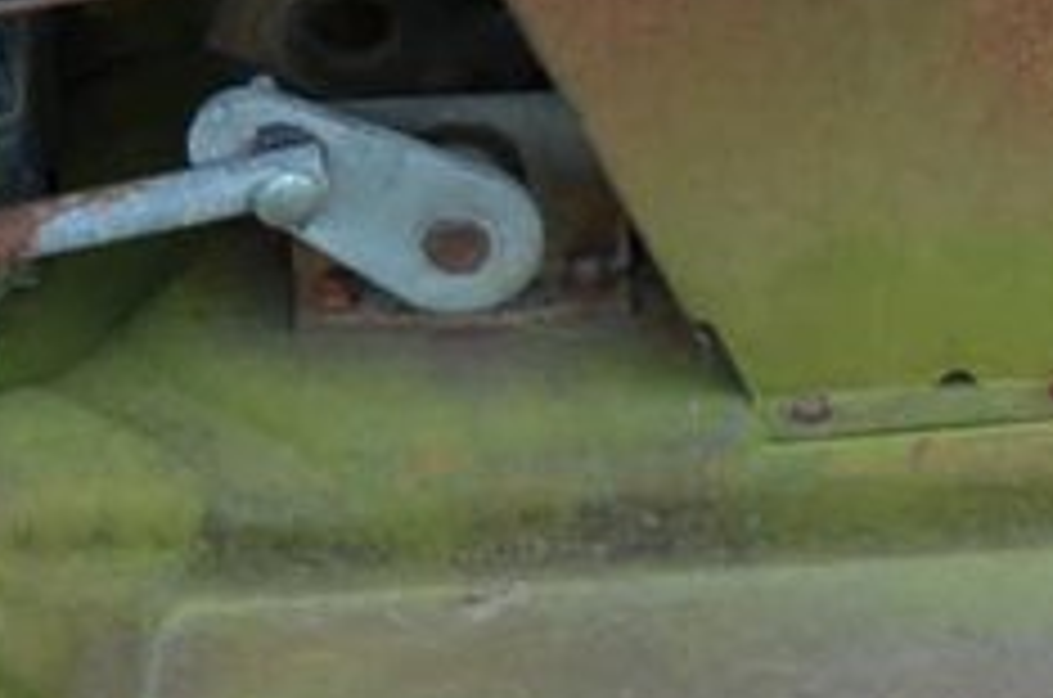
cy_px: 146
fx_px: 6422
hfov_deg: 9.3
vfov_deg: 6.2
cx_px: 1089
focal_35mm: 220
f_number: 6.3
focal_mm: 20
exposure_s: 1/160
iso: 200
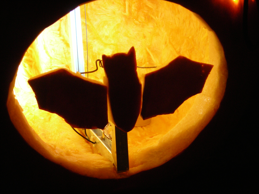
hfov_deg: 17.0
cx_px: 130
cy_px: 97
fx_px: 868
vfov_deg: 12.8
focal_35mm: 116
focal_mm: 19.2
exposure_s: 1/1.8
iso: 200
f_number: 5.3
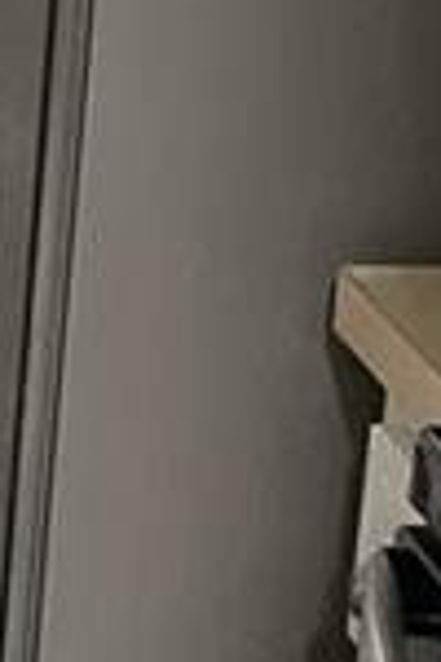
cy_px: 772
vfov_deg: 9.4
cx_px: -1085
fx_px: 3969
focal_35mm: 216
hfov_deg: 5.7
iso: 640
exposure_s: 1/30
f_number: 1.6
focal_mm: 5.1
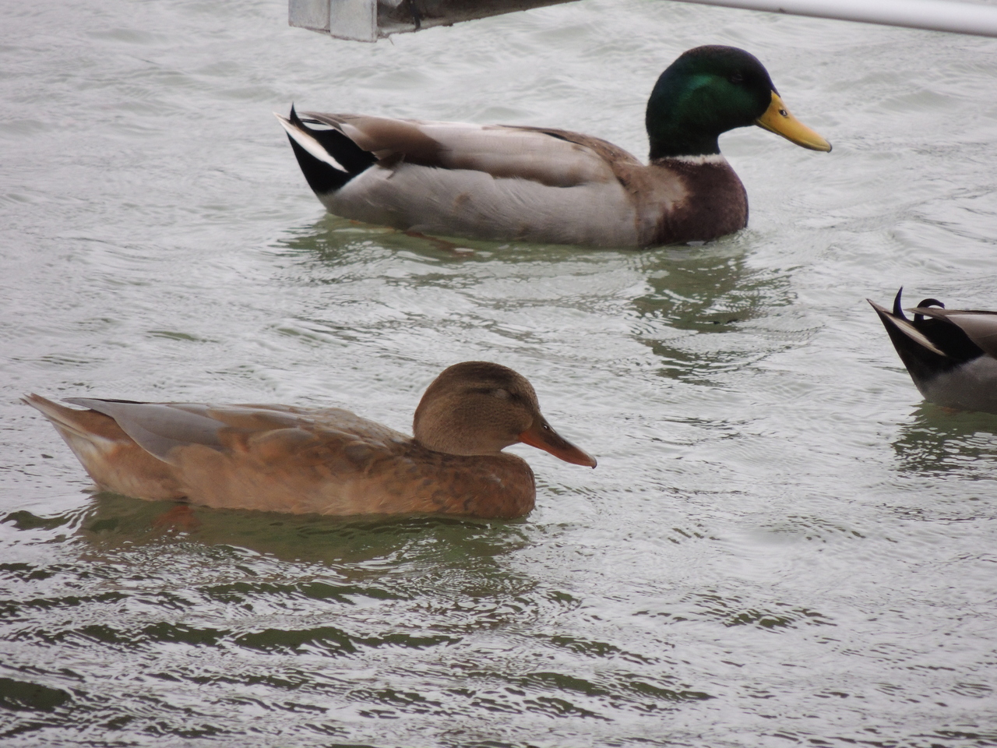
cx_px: 498
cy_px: 374
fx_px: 28802
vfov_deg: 1.5
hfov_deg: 2.0
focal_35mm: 1000
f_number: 5.9
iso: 400
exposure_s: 1/400
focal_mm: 180
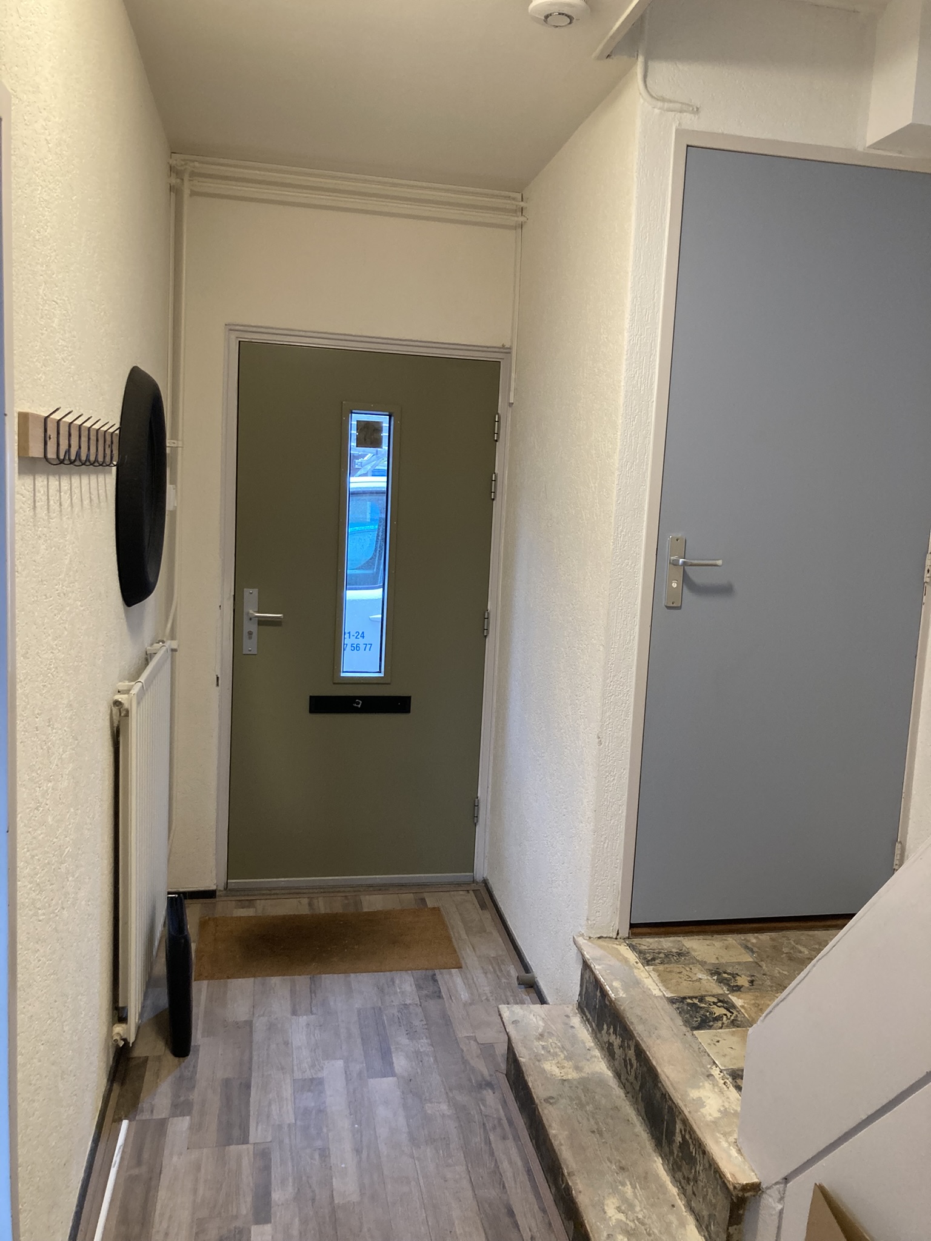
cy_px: 620
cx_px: 466
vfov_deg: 63.4
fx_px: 1004
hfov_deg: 49.7
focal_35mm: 28
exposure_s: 1/50
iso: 200
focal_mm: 3.99
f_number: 1.8
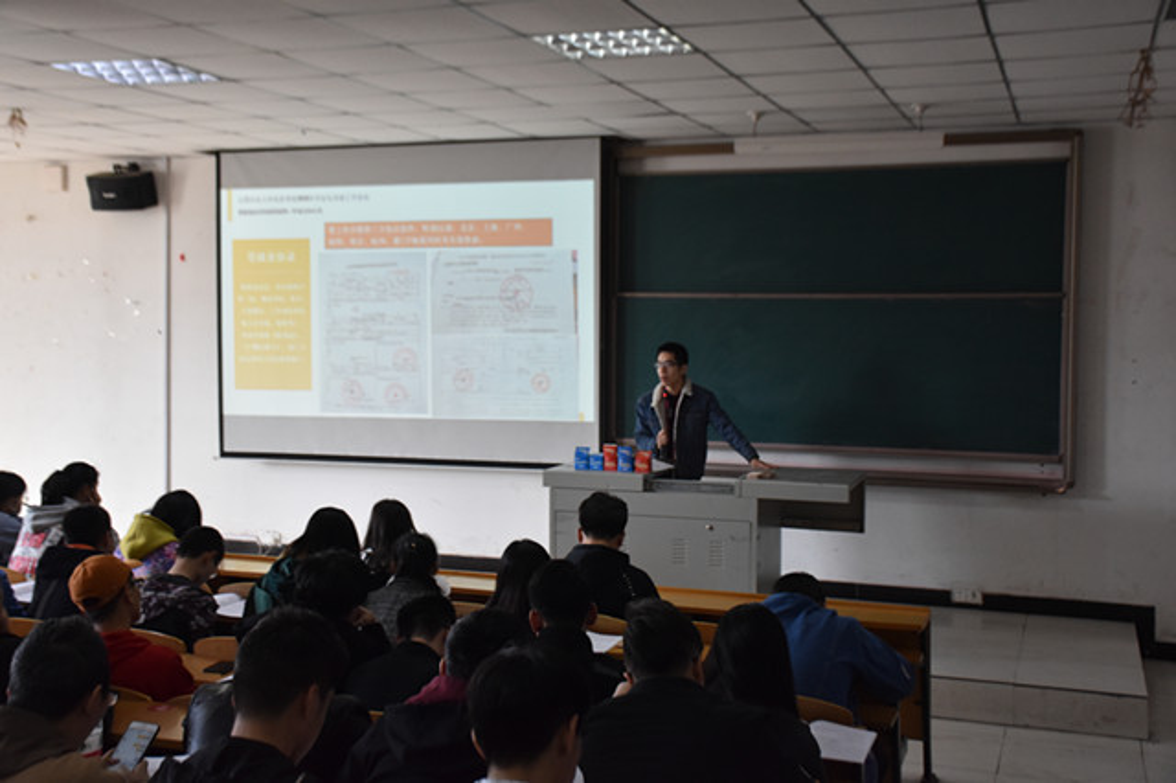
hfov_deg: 47.9
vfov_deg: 33.0
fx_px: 1322
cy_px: 392
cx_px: 588
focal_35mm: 40
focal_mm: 27
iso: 1250
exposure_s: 1/160
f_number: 4
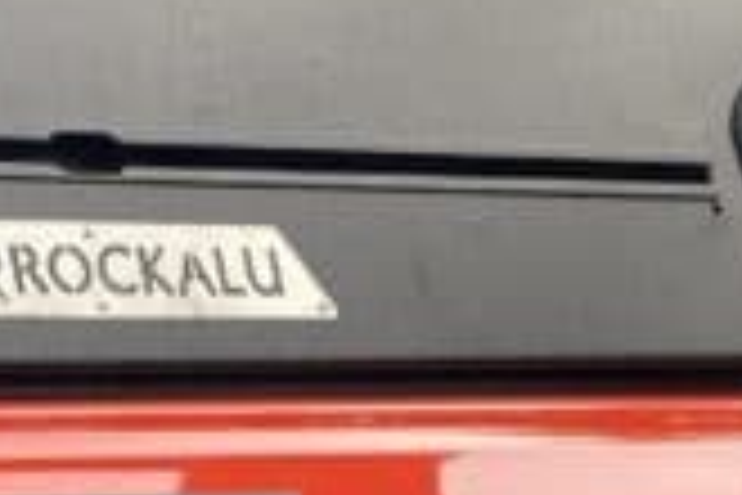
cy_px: 657
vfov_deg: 8.1
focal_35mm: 168
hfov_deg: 11.9
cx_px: -202
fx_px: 3462
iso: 32
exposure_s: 1/409
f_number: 1.8
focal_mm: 4.25
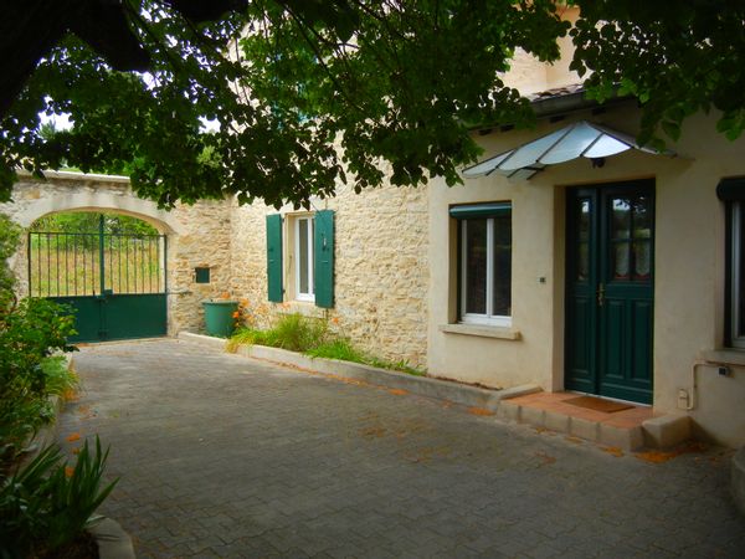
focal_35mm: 30
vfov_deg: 46.8
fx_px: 646
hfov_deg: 60.0
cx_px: 372
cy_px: 280
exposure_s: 1/413
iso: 160
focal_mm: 5.4
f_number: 3.5
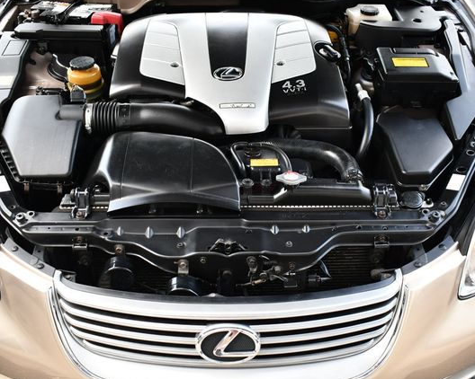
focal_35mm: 41
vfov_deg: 36.5
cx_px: 230
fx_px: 576
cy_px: 189
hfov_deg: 44.8
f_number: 3.5
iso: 450
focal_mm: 18
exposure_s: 1/250
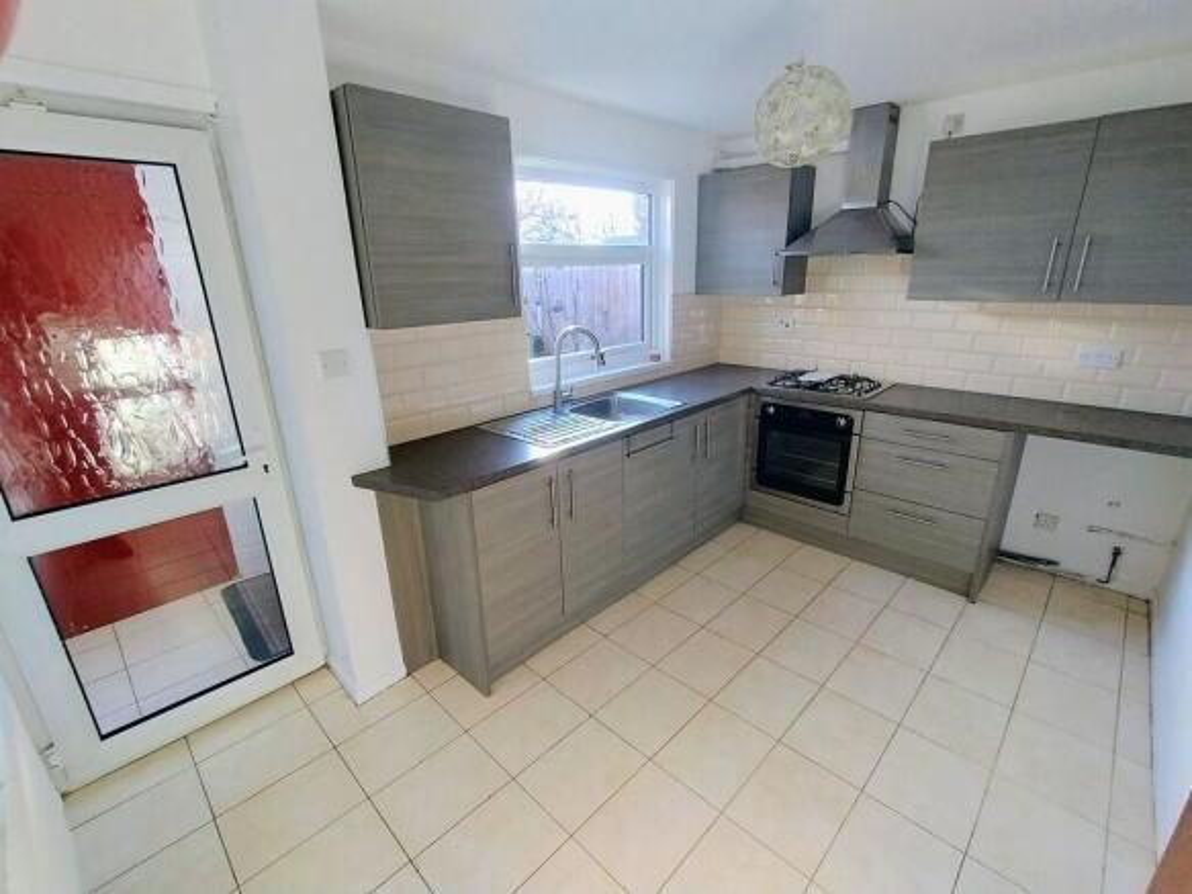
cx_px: 596
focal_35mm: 16
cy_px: 447
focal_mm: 1.66
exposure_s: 1/100
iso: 213
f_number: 2.2
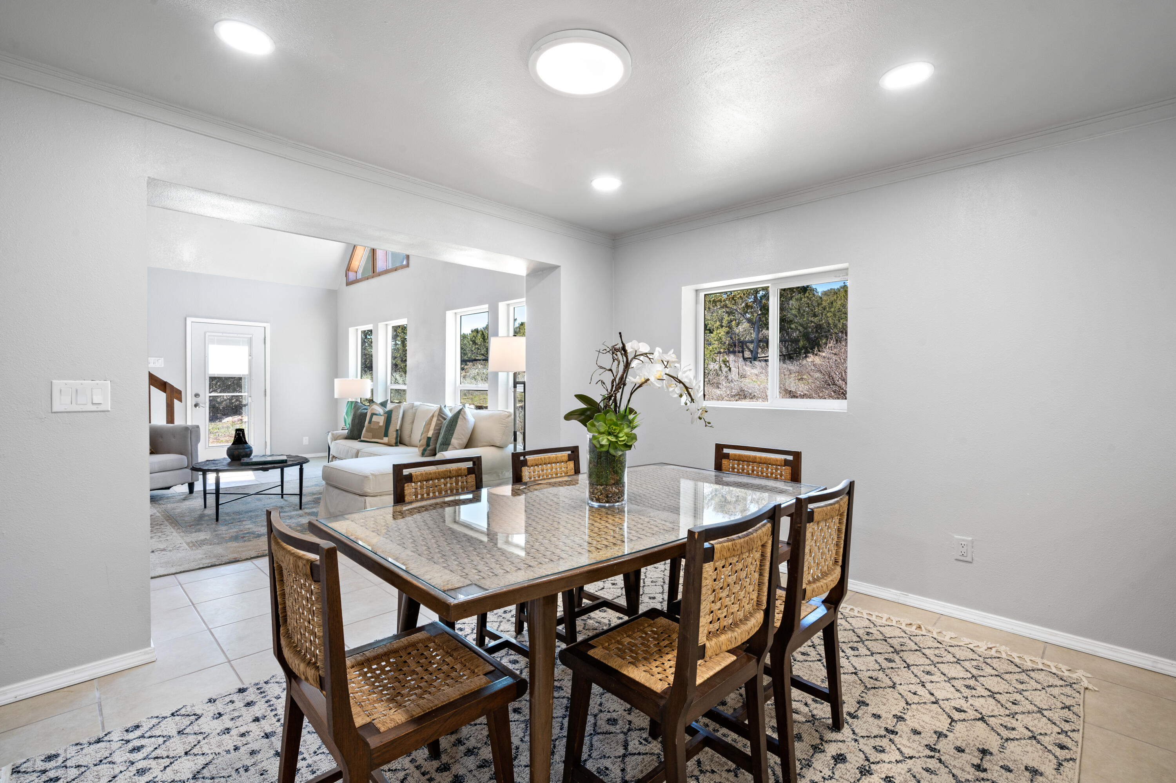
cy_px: 392
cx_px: 588
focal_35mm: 16
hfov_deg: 95.0
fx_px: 539
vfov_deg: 72.0
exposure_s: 1/10
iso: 400
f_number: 11
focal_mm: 16.5
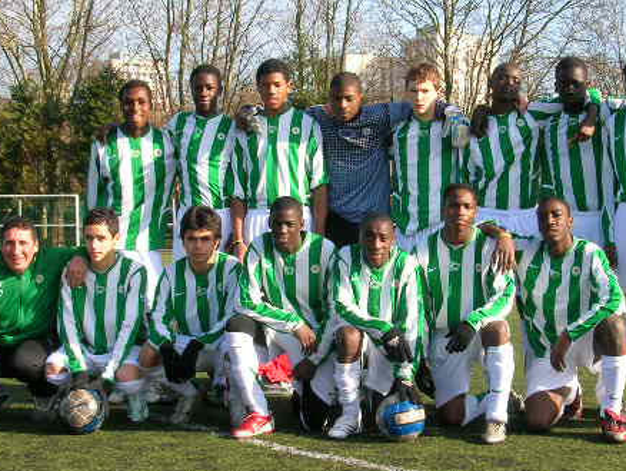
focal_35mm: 73
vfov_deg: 20.2
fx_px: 1321
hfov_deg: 26.6
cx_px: 390
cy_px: 229
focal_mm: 8.4
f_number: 5.6
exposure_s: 1/128
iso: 50
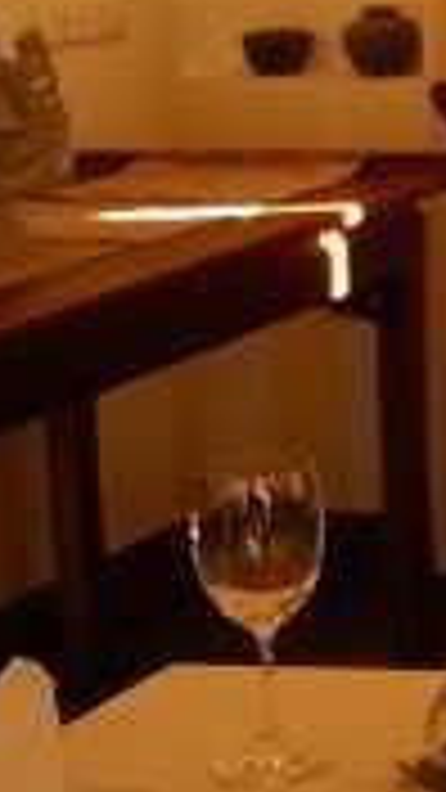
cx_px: 1757
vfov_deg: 14.8
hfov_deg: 6.7
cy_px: 14
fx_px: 3006
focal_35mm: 143
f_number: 4
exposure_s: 1/15
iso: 100
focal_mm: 20
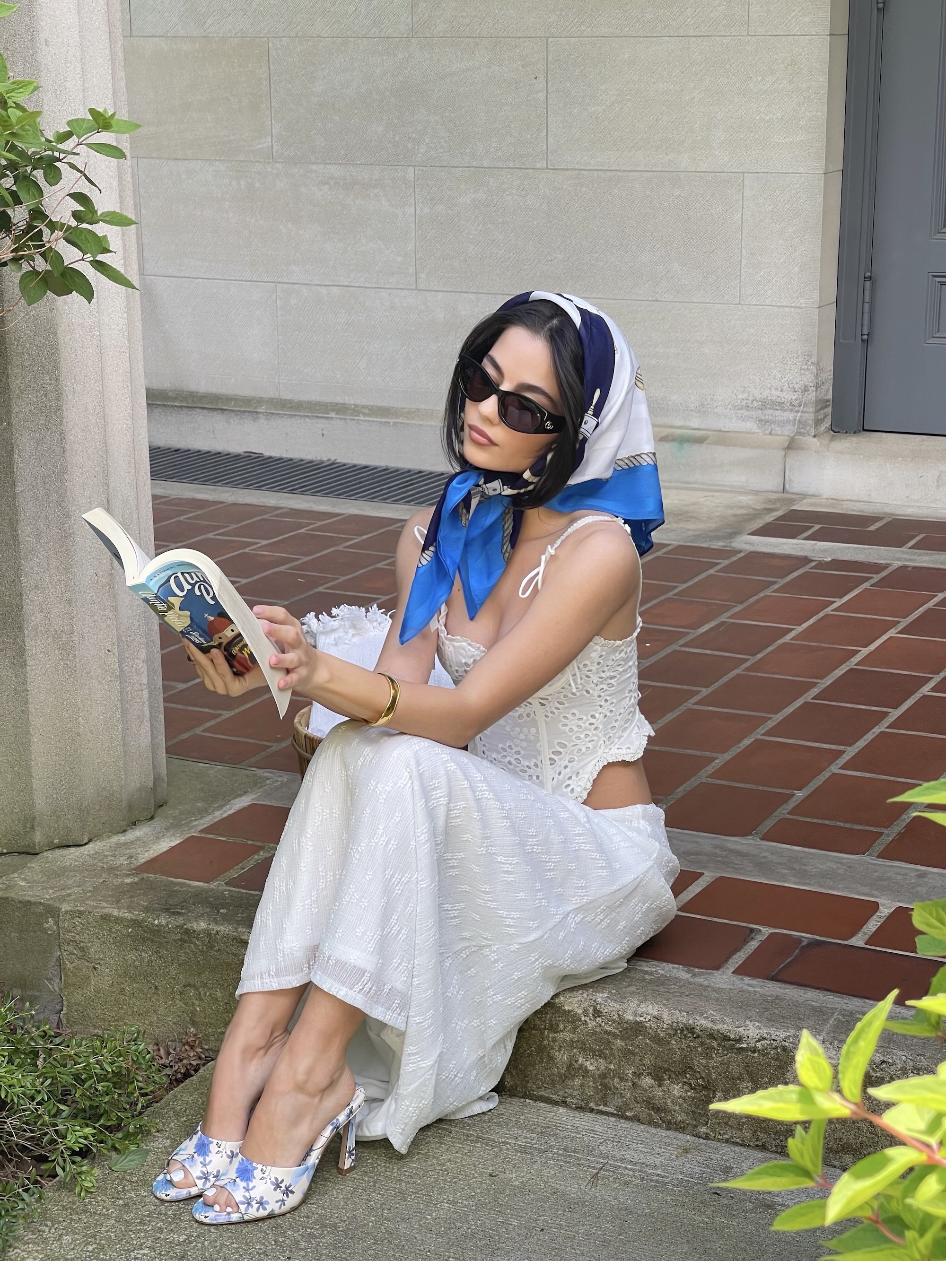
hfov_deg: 22.9
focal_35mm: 64
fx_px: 2332
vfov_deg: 30.3
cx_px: 473
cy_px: 630
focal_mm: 7.5
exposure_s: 1/117
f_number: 2.2
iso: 20
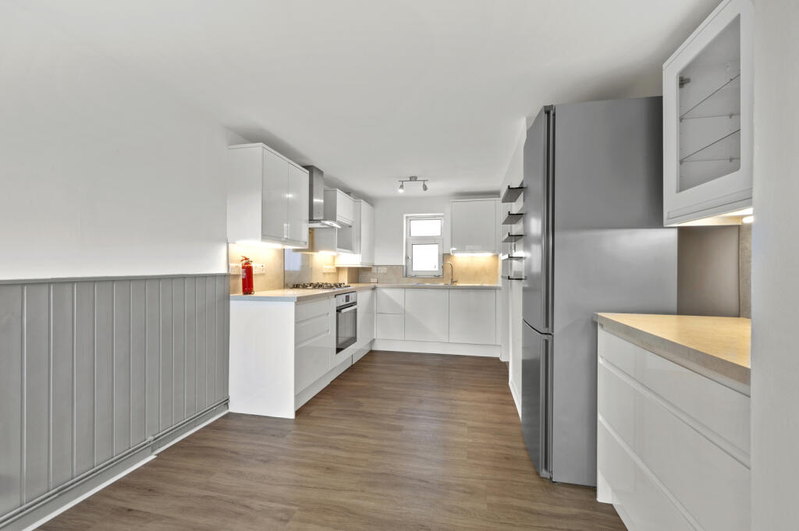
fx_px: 310
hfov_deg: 104.3
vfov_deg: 81.1
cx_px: 400
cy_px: 266
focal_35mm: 14
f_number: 16
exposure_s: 1.6
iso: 200
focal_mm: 14
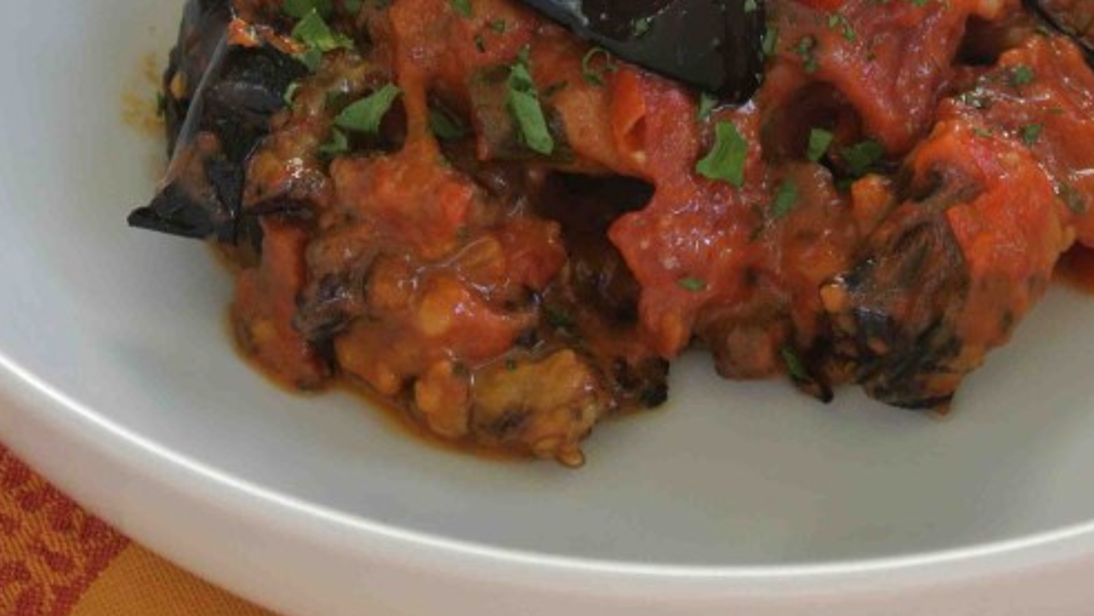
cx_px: 689
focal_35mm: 107
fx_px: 3105
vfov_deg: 11.2
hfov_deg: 19.9
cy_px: -74
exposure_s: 1/100
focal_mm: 18.2
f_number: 4.5
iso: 200
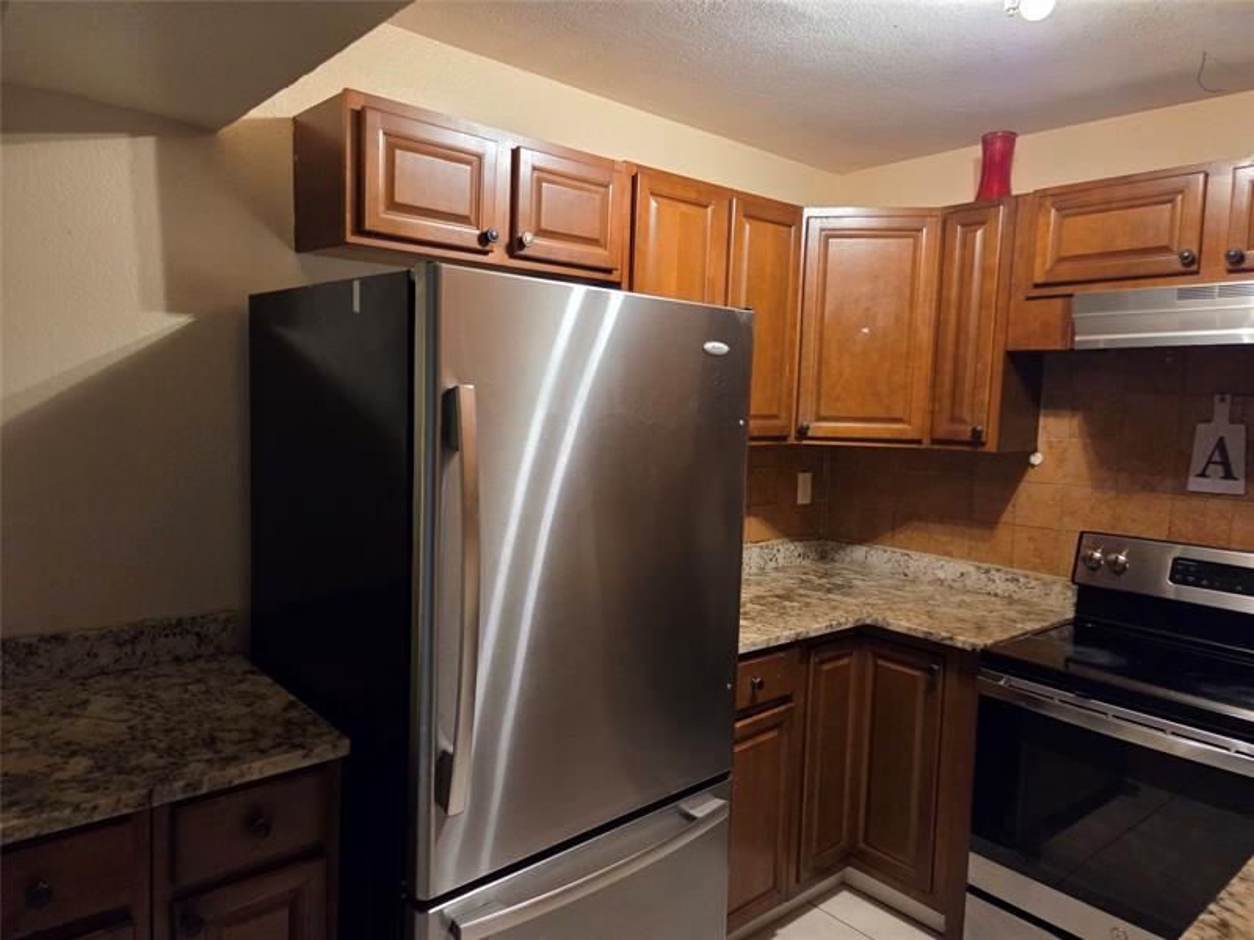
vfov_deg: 58.9
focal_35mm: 23
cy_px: 470
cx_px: 627
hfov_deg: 73.9
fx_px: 833
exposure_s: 1/120
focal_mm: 5.4
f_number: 1.8
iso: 1000
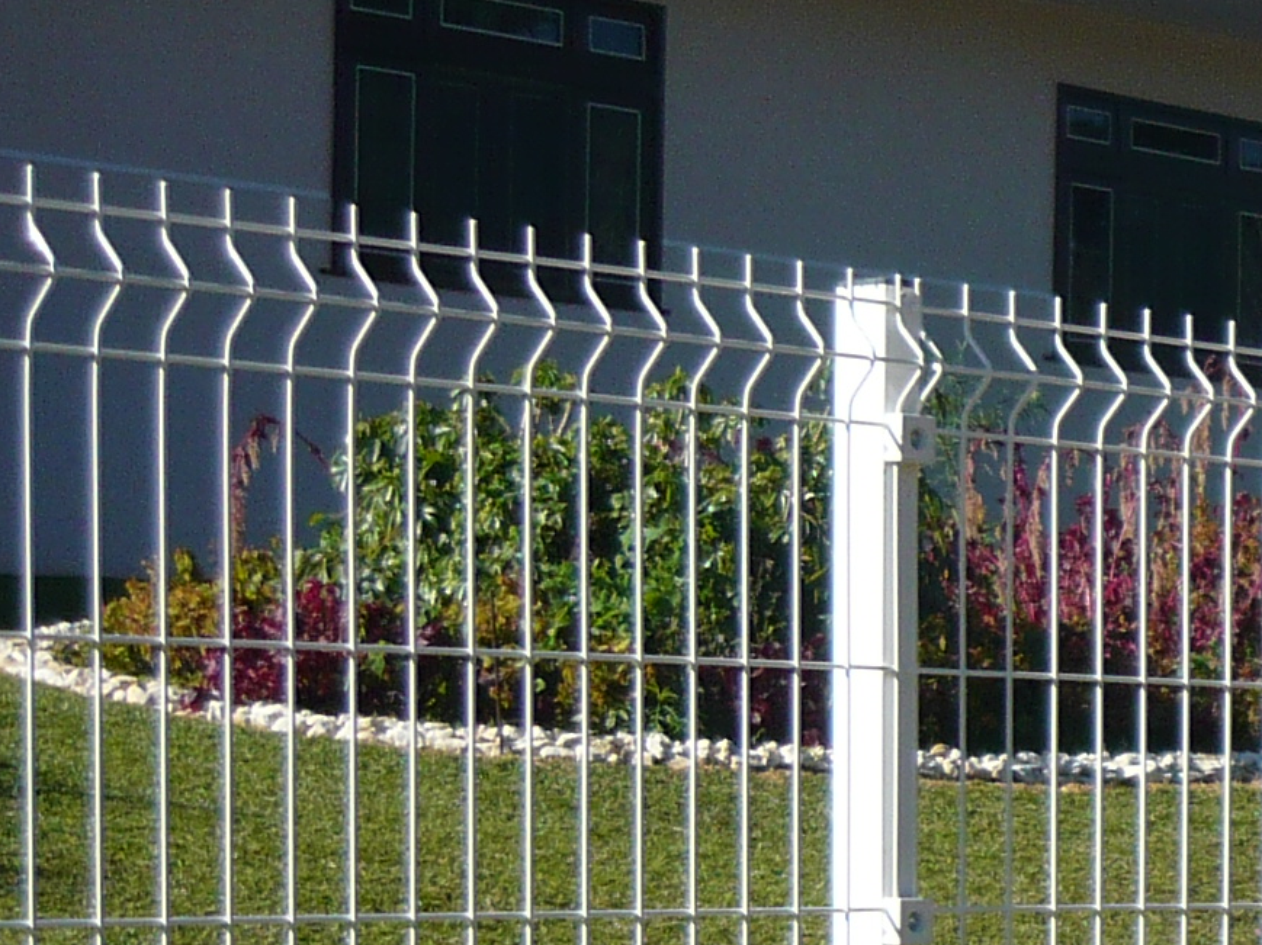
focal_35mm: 124
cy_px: 1277
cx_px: 2311
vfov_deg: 11.6
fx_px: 4519
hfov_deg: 14.0
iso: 100
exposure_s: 1/200
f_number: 8
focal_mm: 5.5
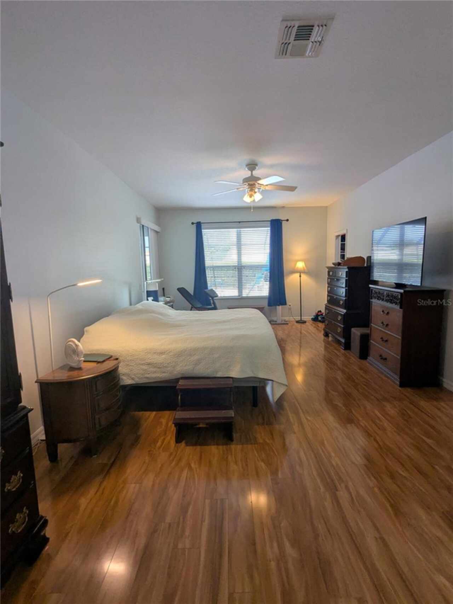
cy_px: 302
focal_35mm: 16
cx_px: 226
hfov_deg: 78.1
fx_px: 279
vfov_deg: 94.5
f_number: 2.2
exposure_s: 1/120
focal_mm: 2.35
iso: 98
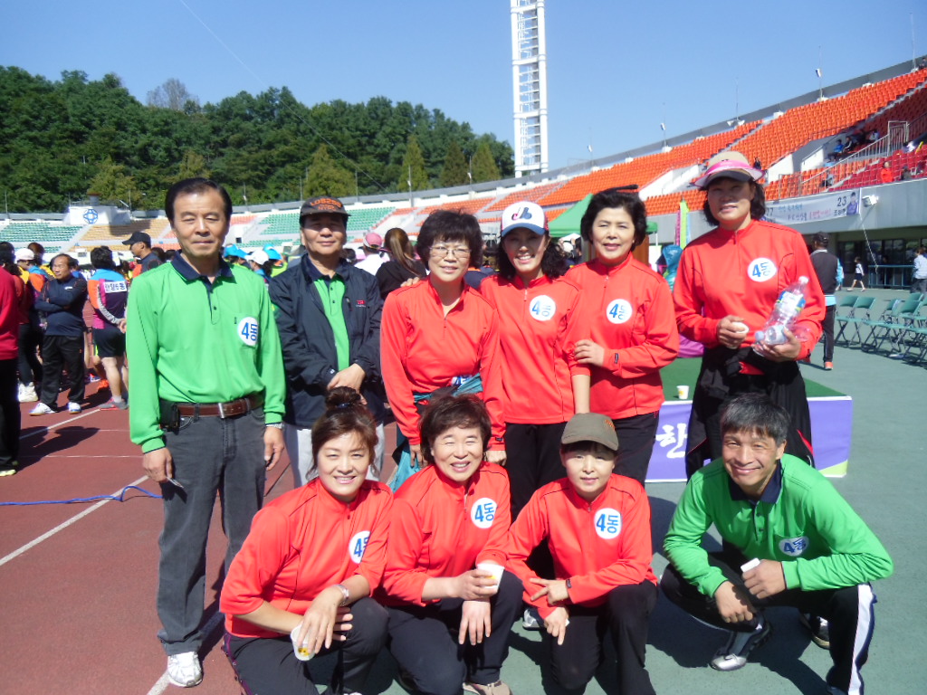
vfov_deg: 45.4
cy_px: 348
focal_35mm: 31
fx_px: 830
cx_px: 464
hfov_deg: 58.4
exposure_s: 1/824
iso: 80
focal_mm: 5.6
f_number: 3.3
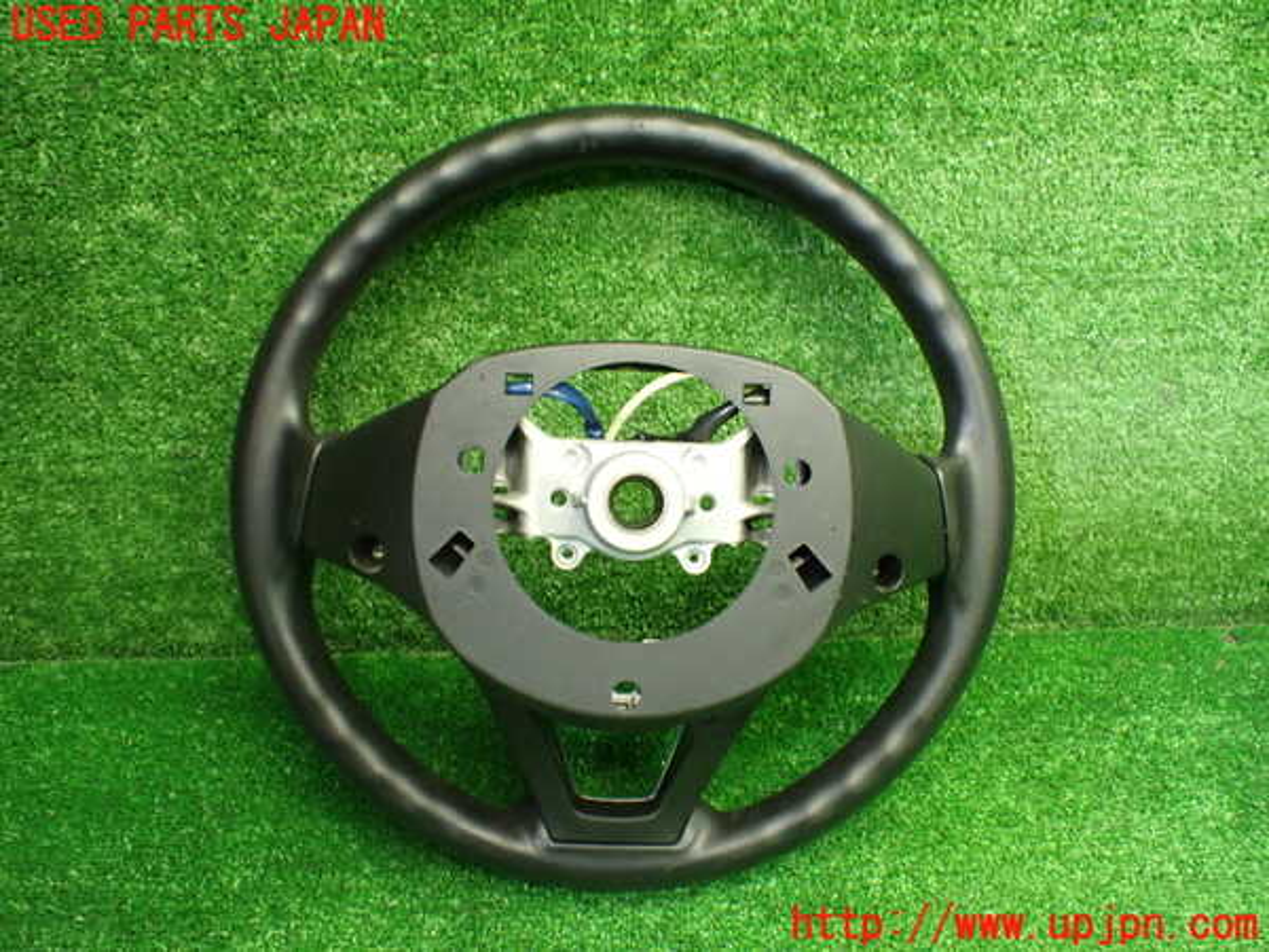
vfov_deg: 46.8
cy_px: 476
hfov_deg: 60.0
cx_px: 634
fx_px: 1100
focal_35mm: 30
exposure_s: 1/100
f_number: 2.3
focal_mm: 5.4
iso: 800
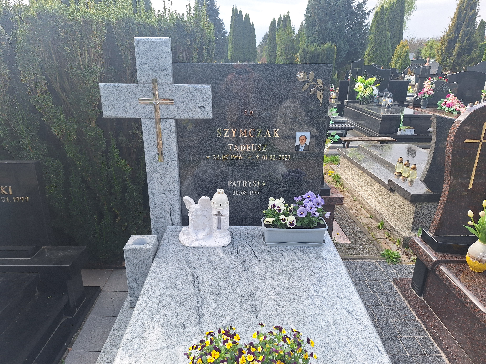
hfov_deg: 73.9
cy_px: 182
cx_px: 243
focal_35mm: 23
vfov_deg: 58.9
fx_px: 323
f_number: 1.8
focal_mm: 5.54
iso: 40
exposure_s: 1/682
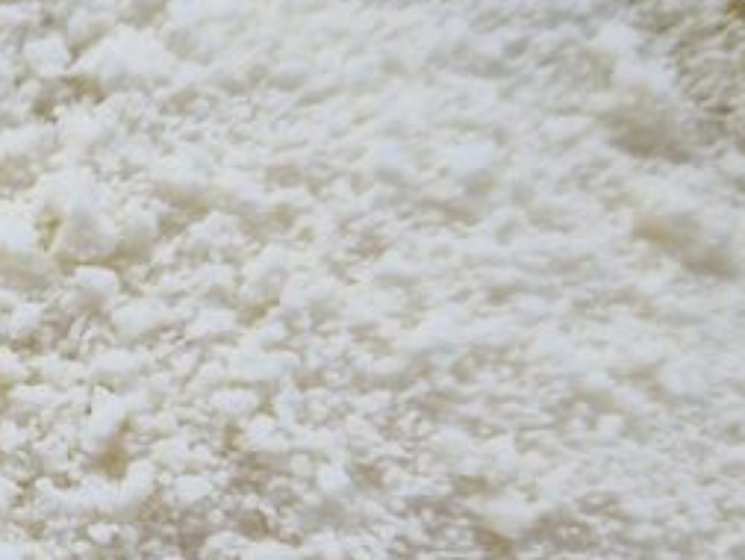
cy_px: 522
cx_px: -168
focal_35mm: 93
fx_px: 2002
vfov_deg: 15.7
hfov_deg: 19.7
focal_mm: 5.4
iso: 50
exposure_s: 1/271
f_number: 1.8
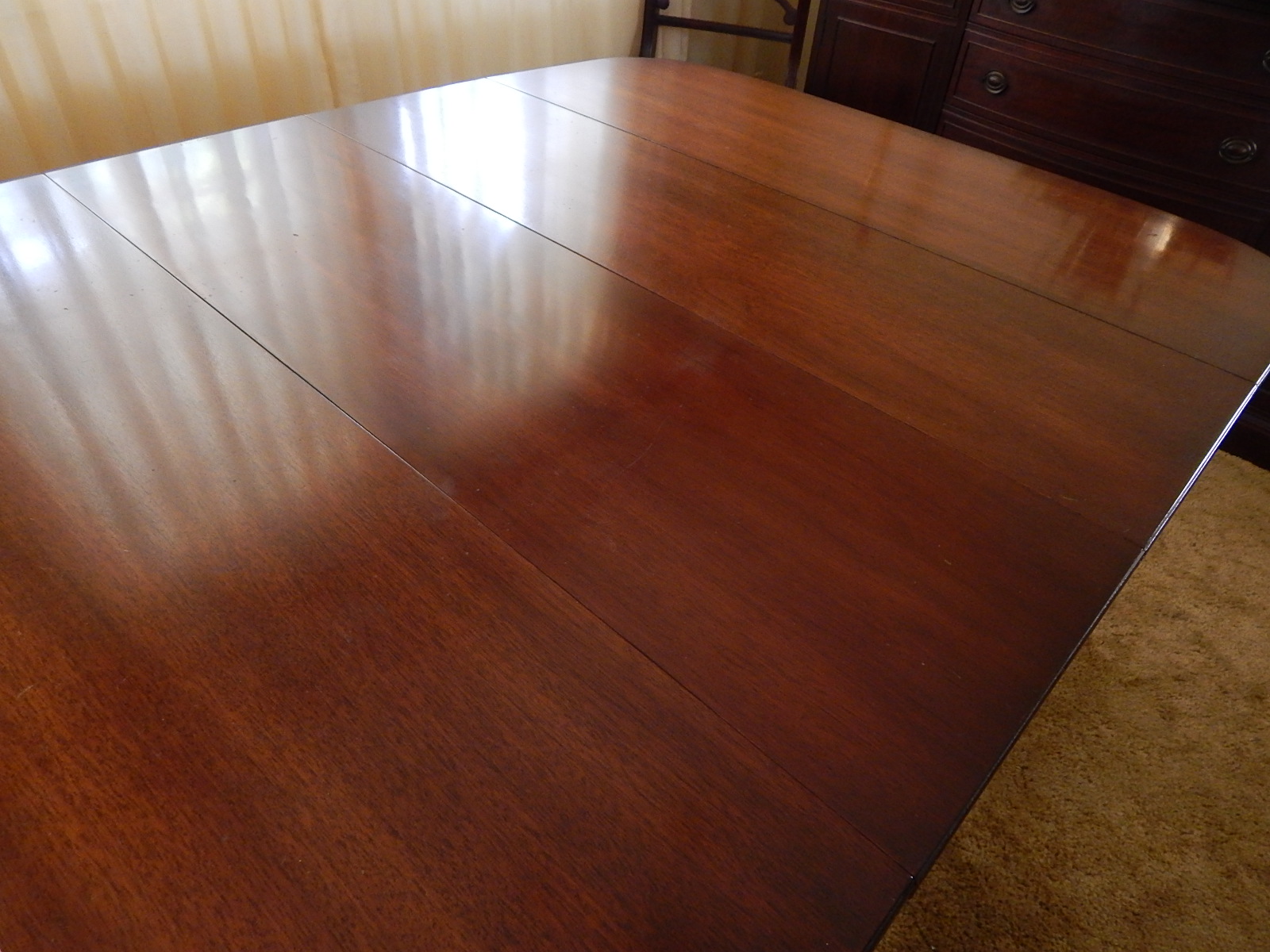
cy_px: 476
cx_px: 635
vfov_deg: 61.1
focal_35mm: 22
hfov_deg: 76.4
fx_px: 807
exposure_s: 1/30
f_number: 3
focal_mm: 4
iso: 400
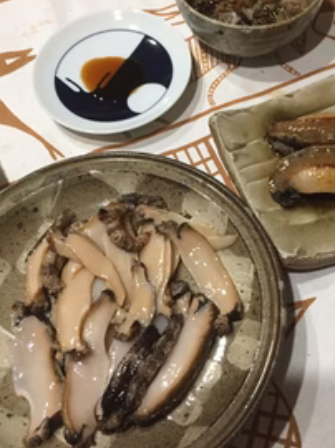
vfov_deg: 43.9
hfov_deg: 33.5
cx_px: 197
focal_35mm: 43
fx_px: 556
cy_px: 229
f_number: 2.2
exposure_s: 1/30
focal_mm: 4.15
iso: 160
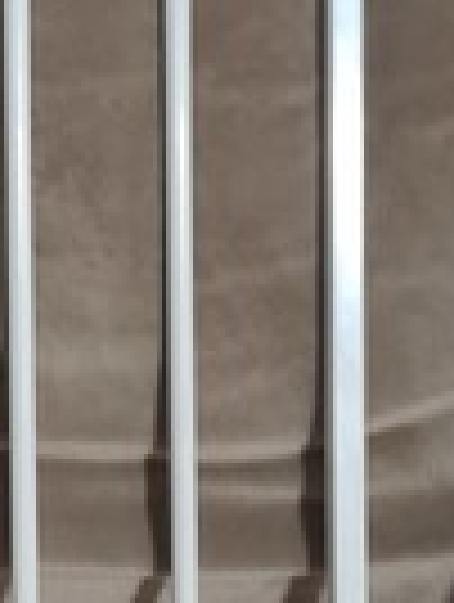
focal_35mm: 137
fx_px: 2388
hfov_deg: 10.6
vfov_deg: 14.3
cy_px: 135
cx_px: -126
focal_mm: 5.54
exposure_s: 1/25
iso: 320
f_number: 1.8
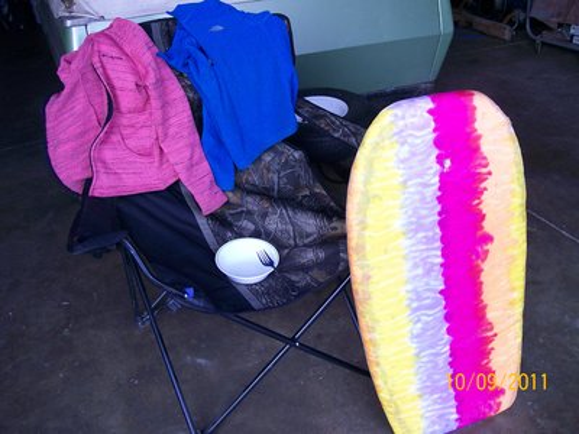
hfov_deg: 51.4
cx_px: 290
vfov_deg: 39.7
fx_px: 602
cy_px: 217
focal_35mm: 36
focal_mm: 6
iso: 80
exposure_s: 1/107
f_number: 2.7
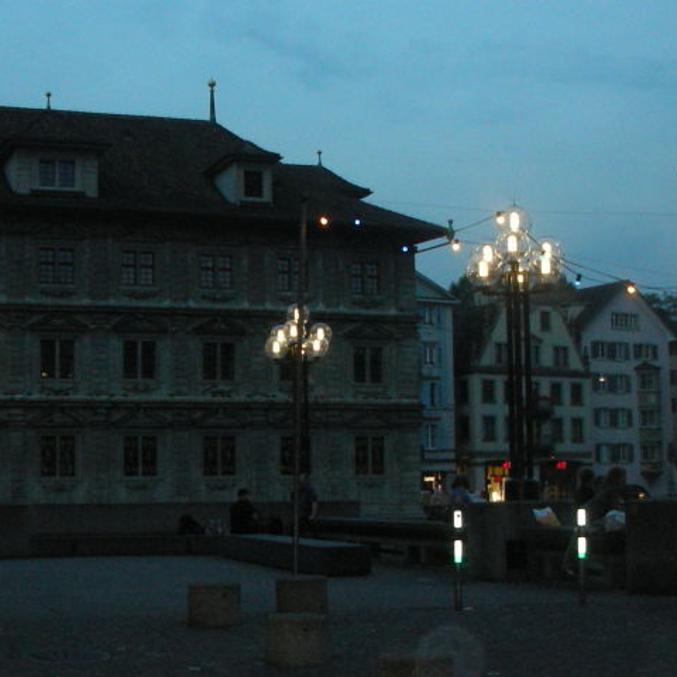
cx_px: 209
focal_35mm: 66
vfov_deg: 26.0
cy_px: 436
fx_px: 1460
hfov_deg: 25.9
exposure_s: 1/60.1
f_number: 3
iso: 200
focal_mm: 5.8
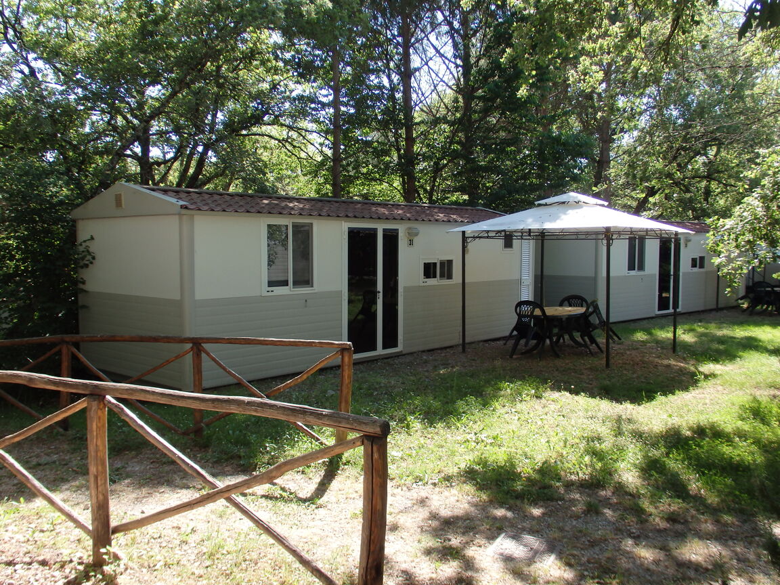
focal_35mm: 30
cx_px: 390
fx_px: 676
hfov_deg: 60.0
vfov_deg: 46.8
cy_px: 292
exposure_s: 1/320
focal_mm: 5.5
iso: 125
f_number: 3.3
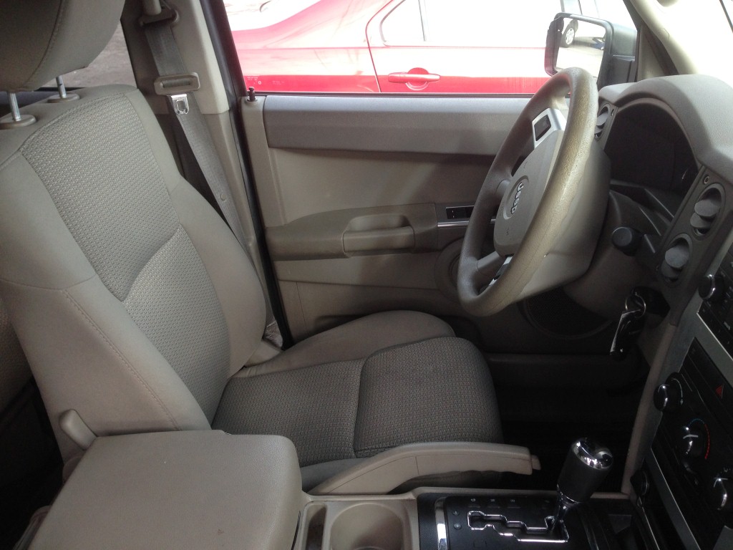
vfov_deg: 42.9
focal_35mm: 33
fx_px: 699
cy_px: 275
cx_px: 366
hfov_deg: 55.4
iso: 80
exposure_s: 1/120
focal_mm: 4.13
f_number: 2.4
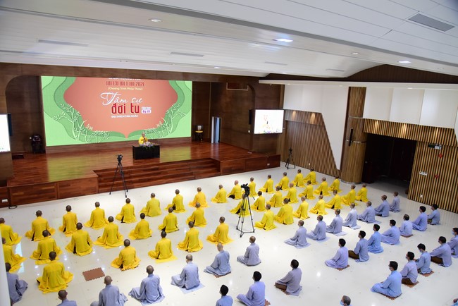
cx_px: 229
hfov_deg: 73.7
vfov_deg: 53.2
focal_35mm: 24
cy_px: 153
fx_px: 305
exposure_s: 1/125
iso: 2500
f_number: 5.6
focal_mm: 24
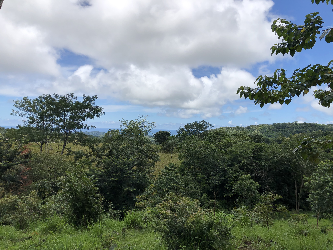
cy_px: 125
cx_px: 166
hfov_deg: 63.4
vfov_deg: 49.7
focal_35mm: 28
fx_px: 269
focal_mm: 4
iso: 20
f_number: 1.8
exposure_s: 1/3690
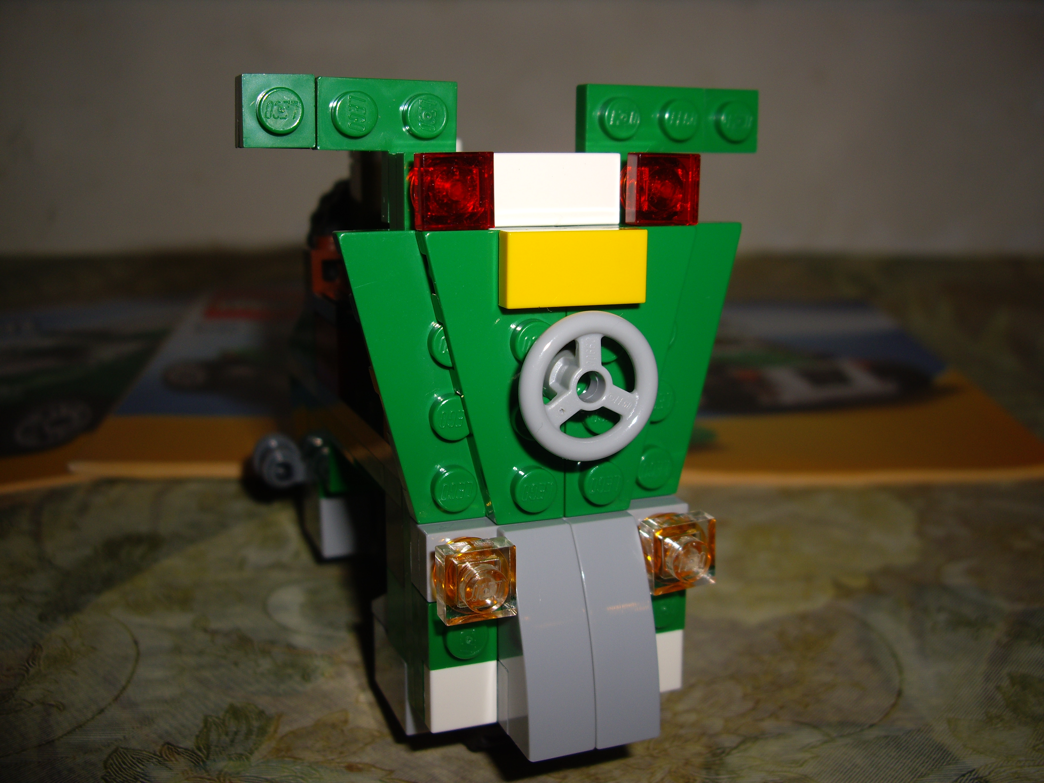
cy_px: 392
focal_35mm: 38
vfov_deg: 37.7
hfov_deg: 49.0
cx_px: 522
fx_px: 1146
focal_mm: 7.9
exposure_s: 1/40
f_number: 8
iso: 64
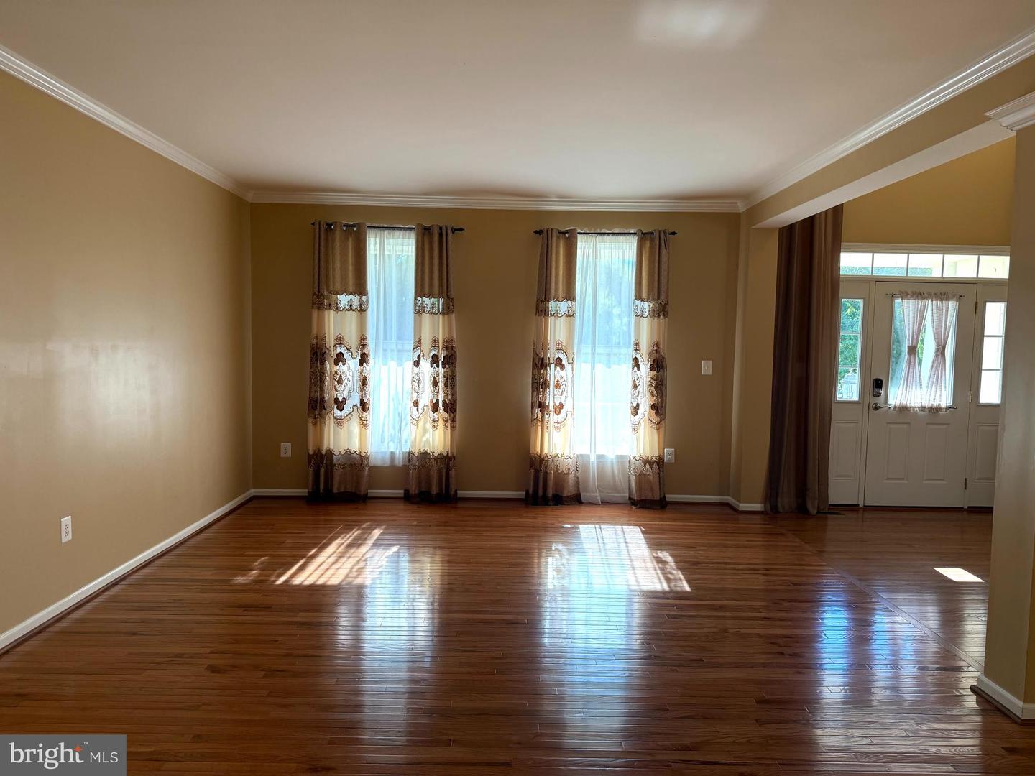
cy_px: 388
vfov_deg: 56.8
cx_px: 518
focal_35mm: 24
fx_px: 718
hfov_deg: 71.6
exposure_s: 1/240
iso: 125
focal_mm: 6.76
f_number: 1.78
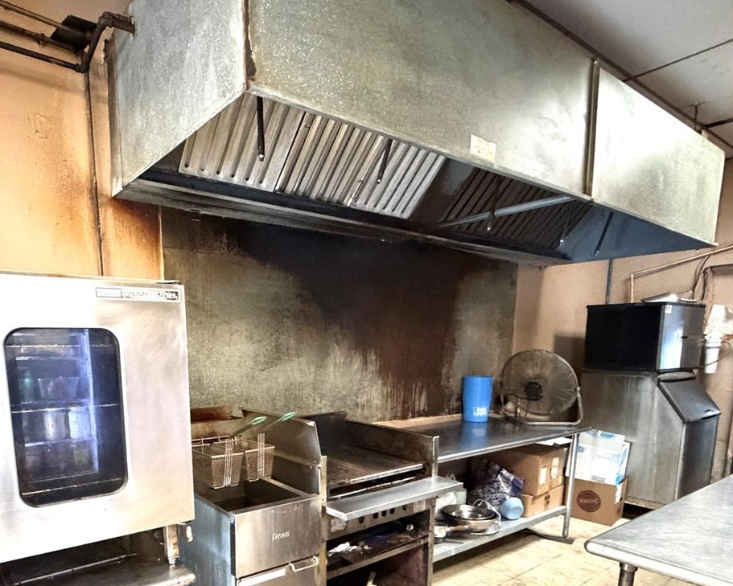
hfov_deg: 70.0
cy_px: 428
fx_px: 521
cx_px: 318
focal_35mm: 24
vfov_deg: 56.4
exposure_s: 1/30
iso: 1600
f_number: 2.2
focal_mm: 2.22
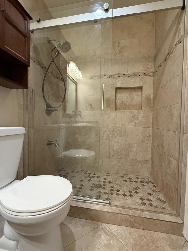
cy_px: 126
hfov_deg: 85.7
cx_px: 94
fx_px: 101
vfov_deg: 102.1
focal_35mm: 14
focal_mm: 2.22
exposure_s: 1/120
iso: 640
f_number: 2.2
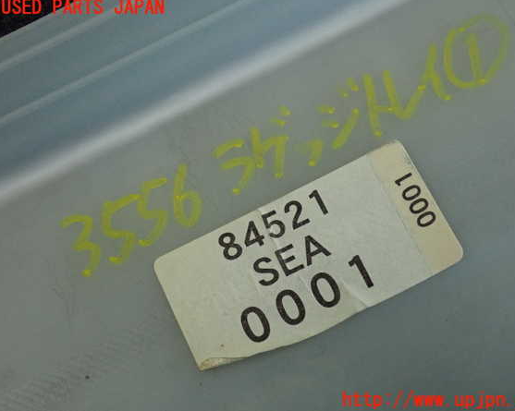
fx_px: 929
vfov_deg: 25.0
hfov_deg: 31.0
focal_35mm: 61
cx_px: 274
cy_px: 204
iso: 1000
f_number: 3.5
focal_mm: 10.35
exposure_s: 1/125
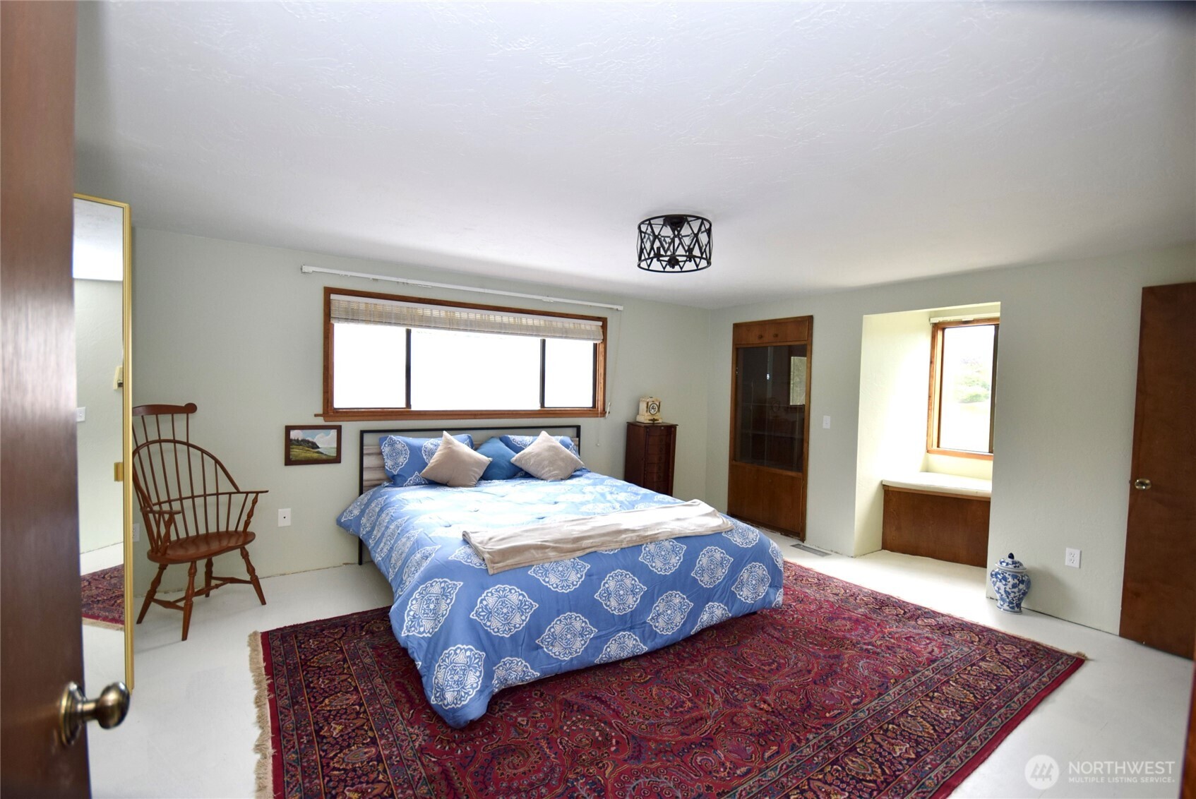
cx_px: 598
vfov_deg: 77.4
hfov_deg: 100.4
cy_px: 400
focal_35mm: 15
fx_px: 499
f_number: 4.5
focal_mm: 10
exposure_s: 1/80
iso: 400
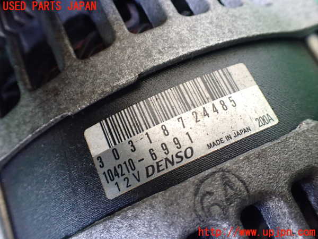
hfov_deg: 60.0
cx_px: 159
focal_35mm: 30
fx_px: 276
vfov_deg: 46.8
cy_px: 120
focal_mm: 5.4
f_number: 2.3
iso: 800
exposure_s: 1/60
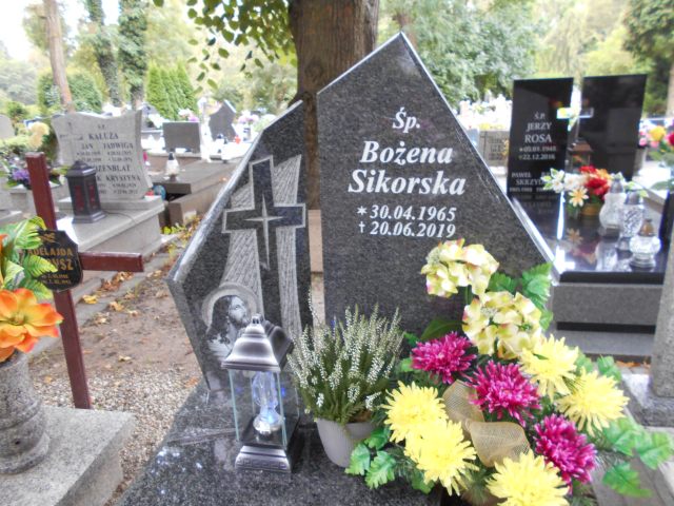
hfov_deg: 67.3
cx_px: 337
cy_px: 253
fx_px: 506
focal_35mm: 26
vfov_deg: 53.1
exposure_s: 1/30
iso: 180
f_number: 3.2
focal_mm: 4.6
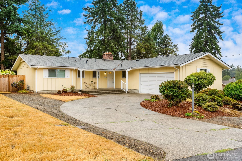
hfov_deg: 57.2
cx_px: 121
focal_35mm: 33
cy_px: 80
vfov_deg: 39.9
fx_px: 222
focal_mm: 33
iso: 400
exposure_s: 1/320
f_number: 9
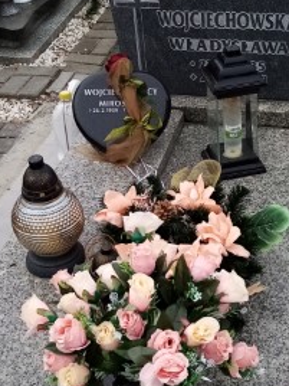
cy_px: 220
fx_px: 690
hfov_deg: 23.6
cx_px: 174
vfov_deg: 31.2
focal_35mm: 62
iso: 104
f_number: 1.8
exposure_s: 1/677
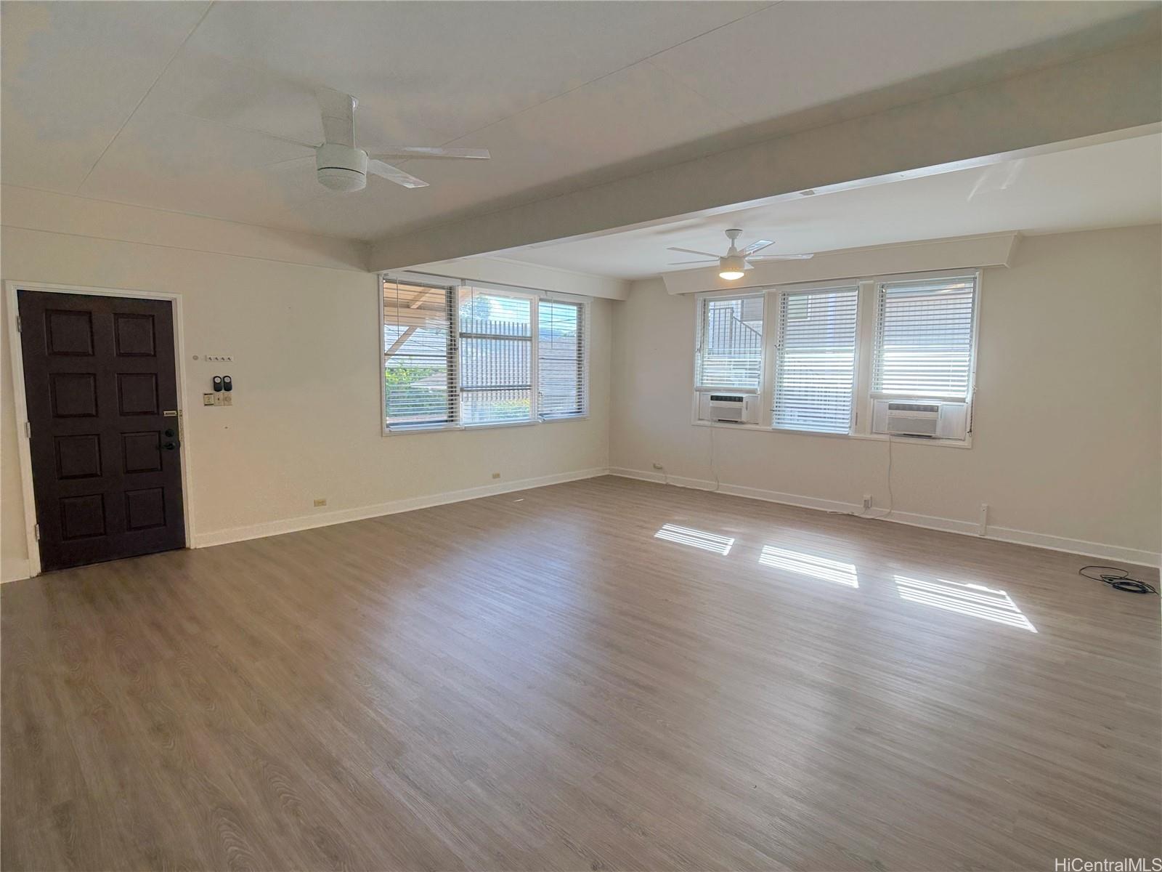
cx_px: 581
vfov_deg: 56.8
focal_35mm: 24
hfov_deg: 71.6
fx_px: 806
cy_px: 436
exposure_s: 1/232
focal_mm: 6.76
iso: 125
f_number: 1.78
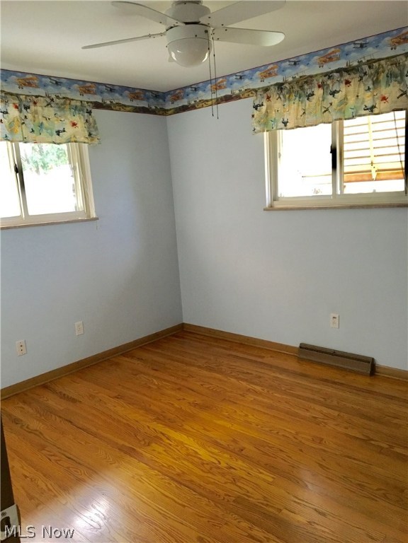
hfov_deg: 48.2
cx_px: 204
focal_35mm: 29
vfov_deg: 61.7
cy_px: 272
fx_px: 456
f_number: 2.2
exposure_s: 1/30
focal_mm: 4.15
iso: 160
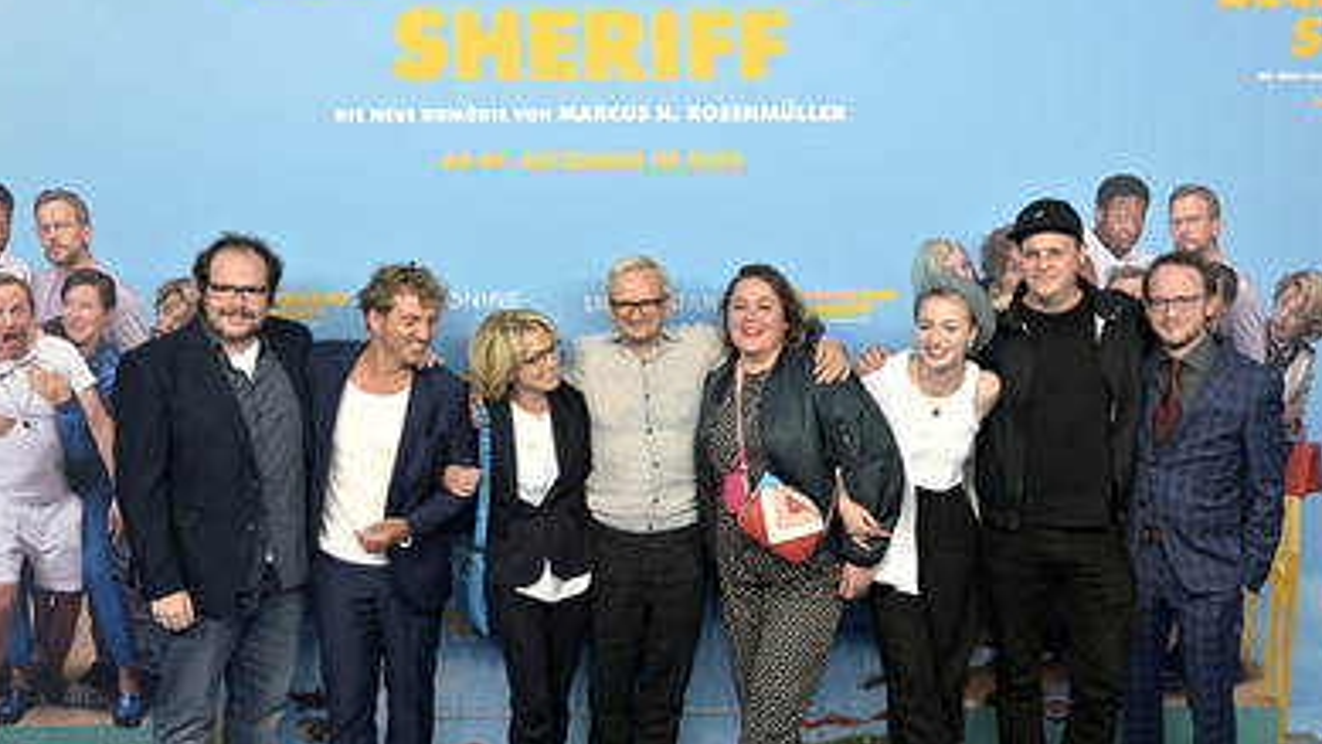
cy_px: 414
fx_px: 1402
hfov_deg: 50.5
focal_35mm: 40
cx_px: 644
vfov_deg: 29.7
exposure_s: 1/200
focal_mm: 33
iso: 160
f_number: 4
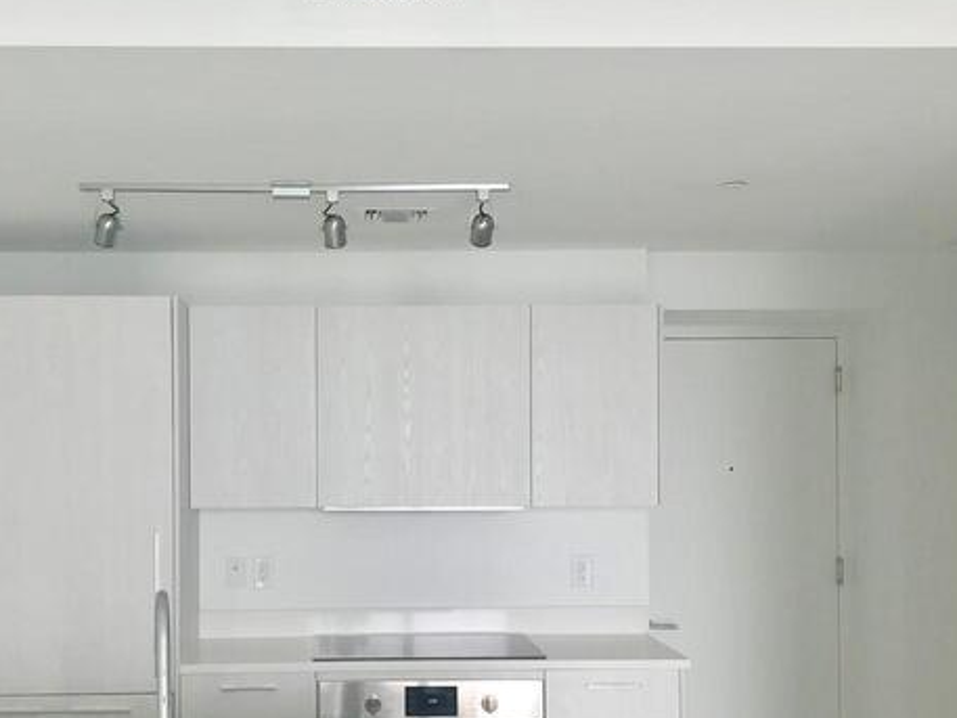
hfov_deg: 38.7
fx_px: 1355
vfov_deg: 29.5
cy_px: 467
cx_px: 381
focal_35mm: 49
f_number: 1.8
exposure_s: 1/120
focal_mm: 3.99
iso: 32
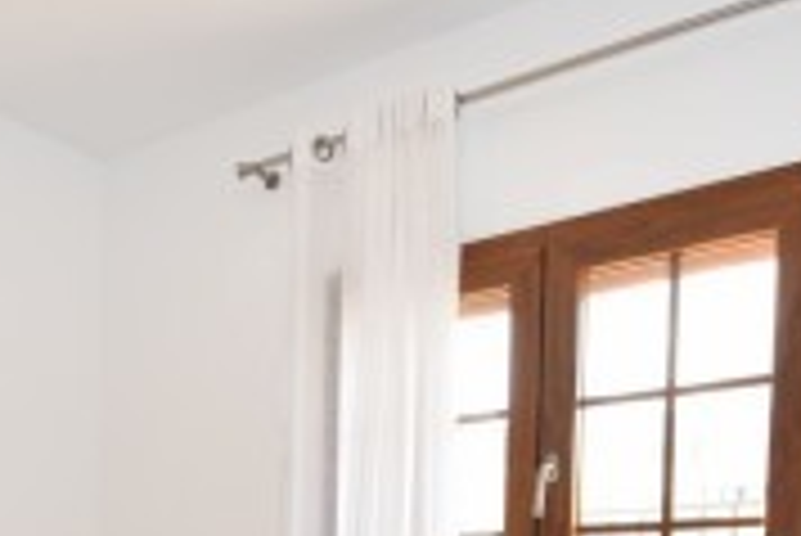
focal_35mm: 47
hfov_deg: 40.5
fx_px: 1056
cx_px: 216
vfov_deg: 24.5
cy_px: 709
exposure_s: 1/100
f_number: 5
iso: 400
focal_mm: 11
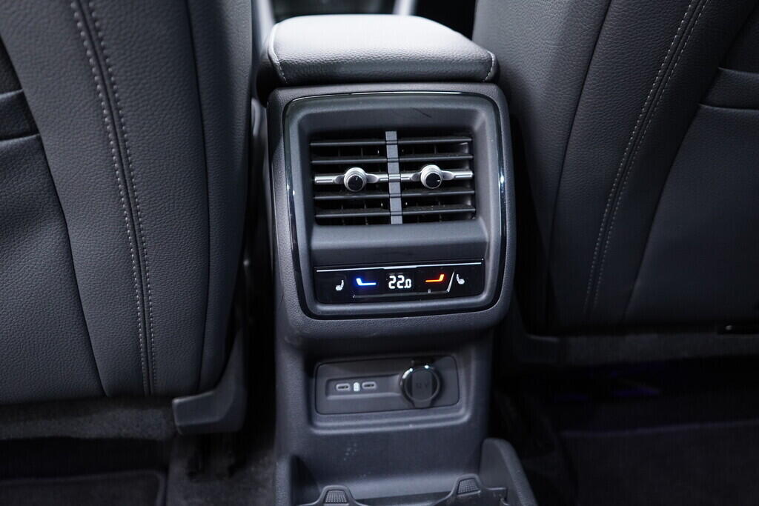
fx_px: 759
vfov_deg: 36.9
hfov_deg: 53.1
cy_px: 253
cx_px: 380
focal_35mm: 36
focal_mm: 24
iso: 800
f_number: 2.8
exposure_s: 1/40
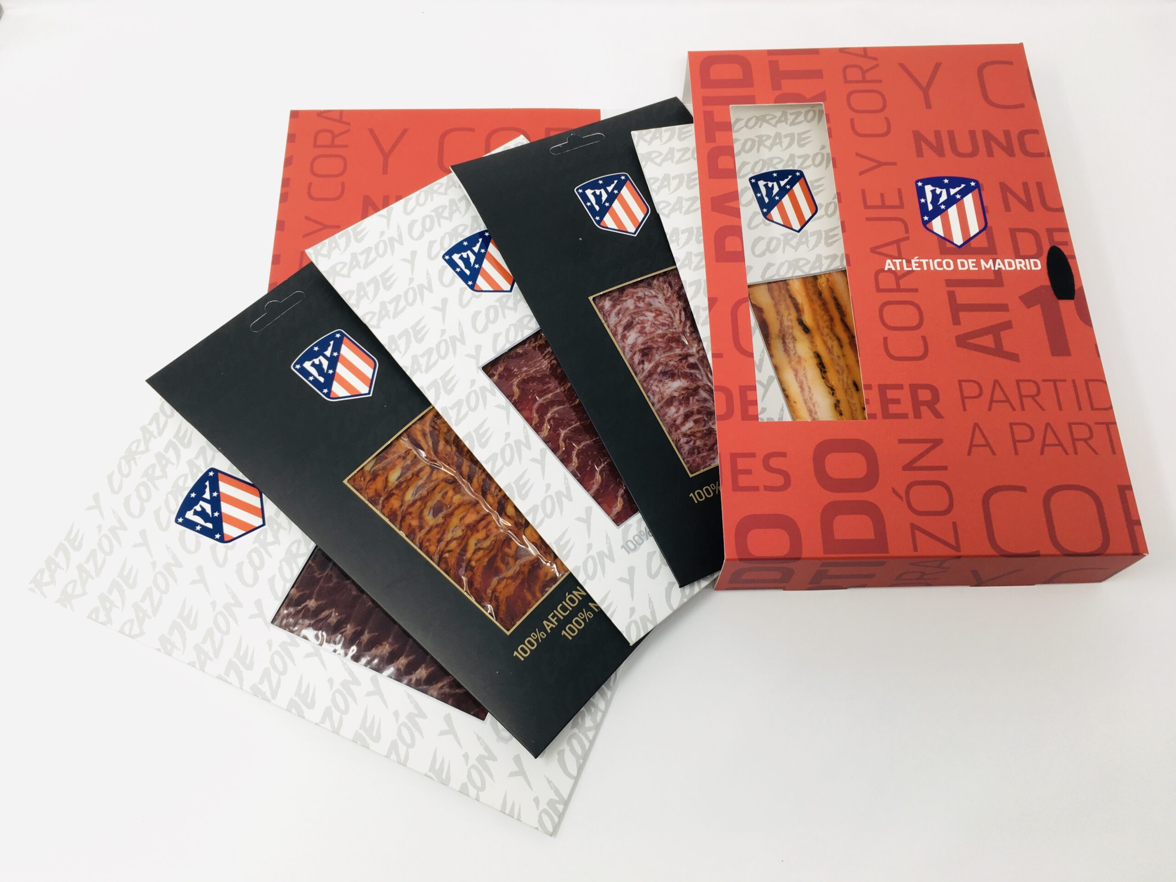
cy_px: 441
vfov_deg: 48.2
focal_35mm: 29
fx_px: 985
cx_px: 588
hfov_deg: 61.7
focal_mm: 4.15
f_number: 2.2
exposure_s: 1/33
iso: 25
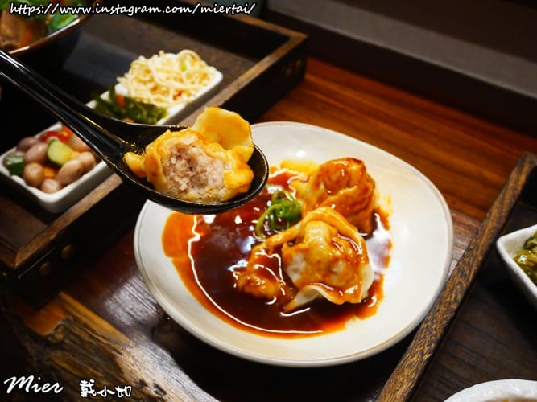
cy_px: 201
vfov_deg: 44.1
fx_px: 496
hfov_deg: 56.8
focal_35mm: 32
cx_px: 268
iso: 1600
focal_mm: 16
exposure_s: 1/60
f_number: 4
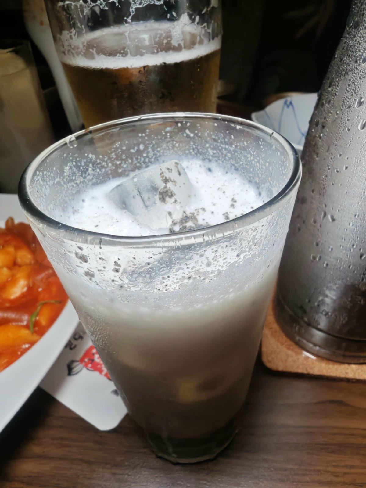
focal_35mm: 23
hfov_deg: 58.9
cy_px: 244
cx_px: 183
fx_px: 324
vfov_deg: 73.9
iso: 160
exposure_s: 1/555
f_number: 1.8
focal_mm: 2.03
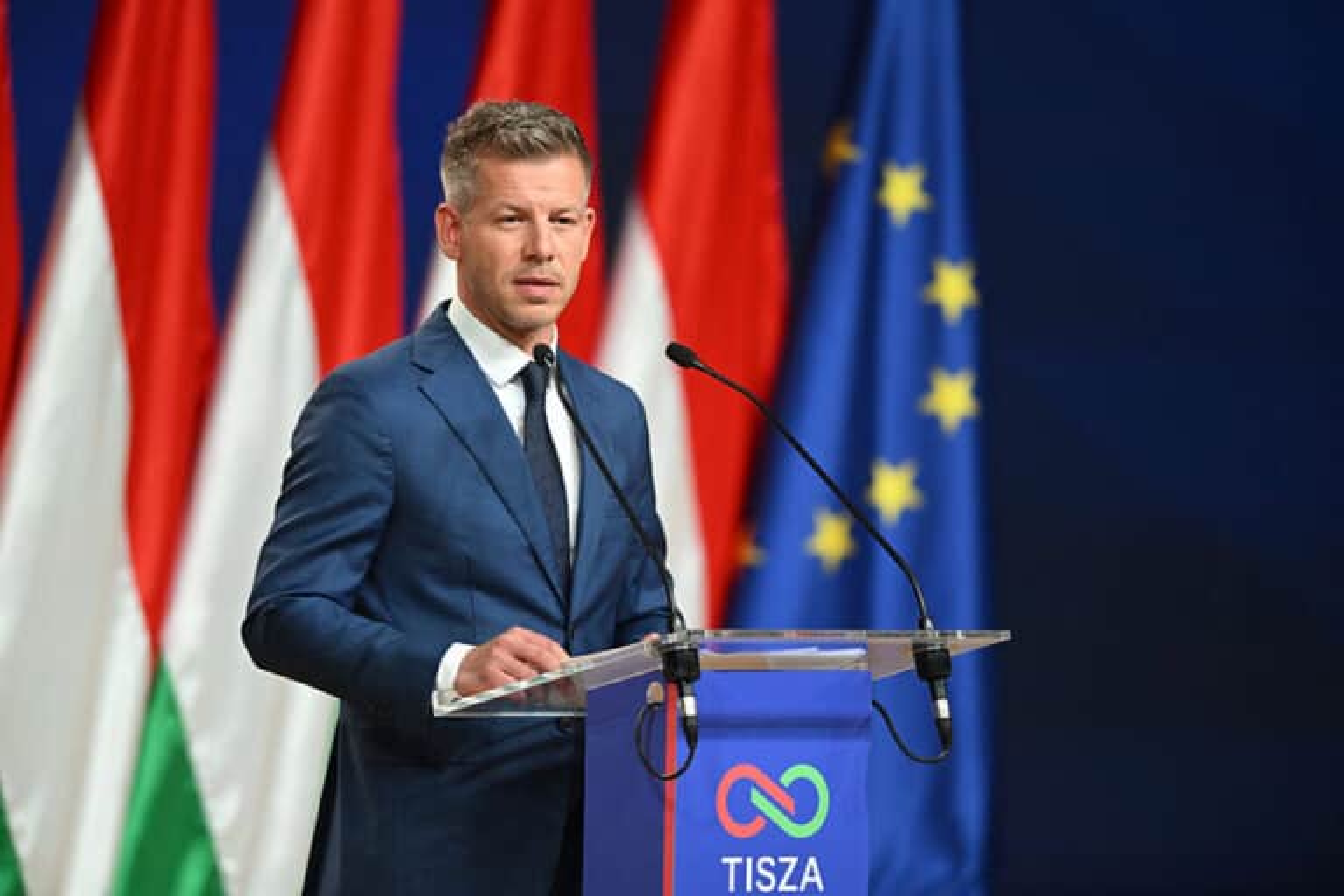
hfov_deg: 5.2
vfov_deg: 3.4
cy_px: 448
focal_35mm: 400
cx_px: 672
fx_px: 14932
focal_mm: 400
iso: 1250
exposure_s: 1/250
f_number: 2.8
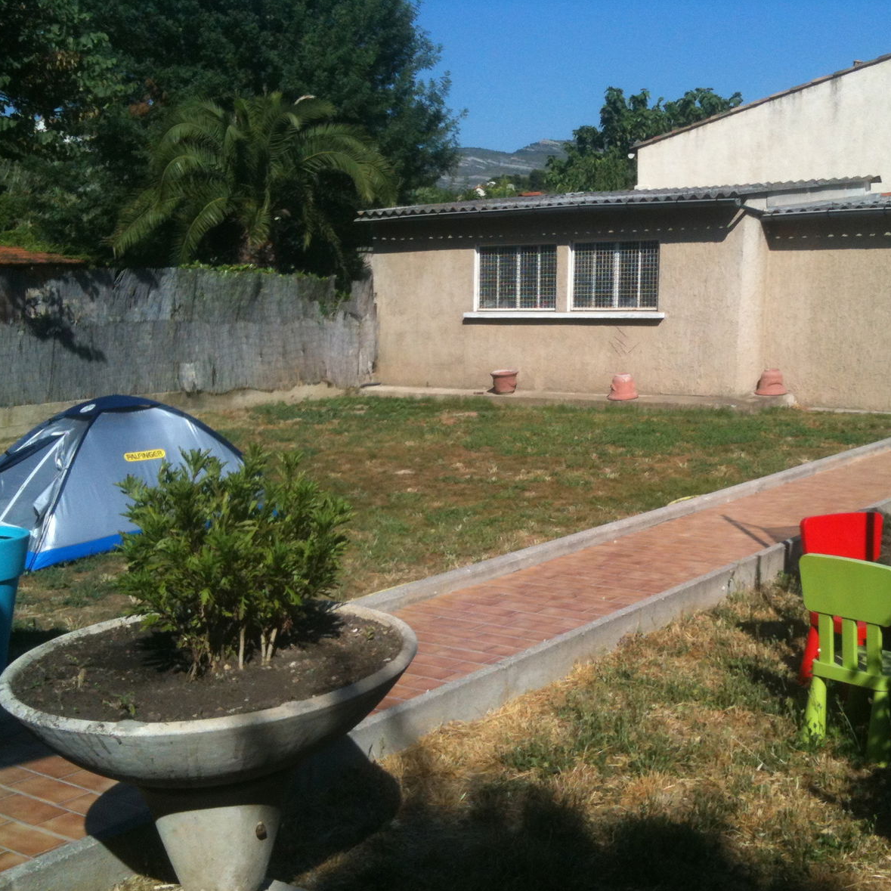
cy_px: 450
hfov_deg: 39.5
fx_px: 1223
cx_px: 597
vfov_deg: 40.0
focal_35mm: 42
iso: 64
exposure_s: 1/1451
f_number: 2.8
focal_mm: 3.85
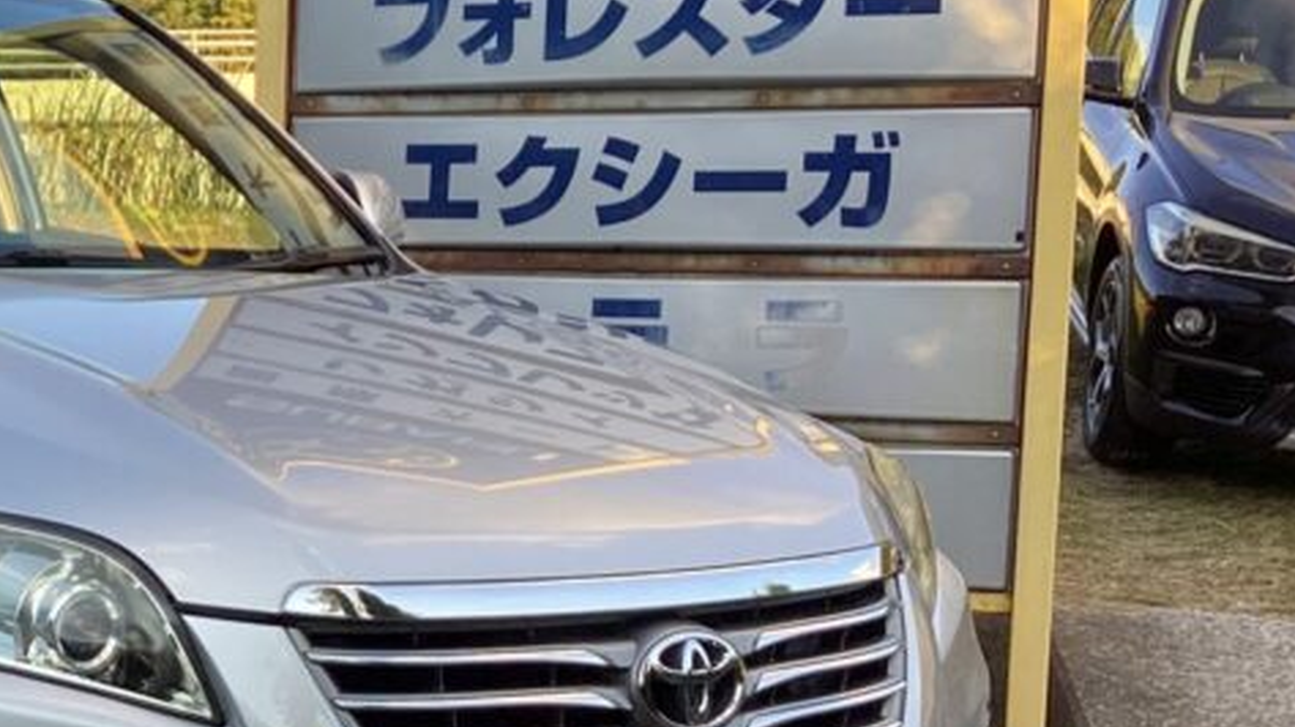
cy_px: 547
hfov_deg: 27.3
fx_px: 2505
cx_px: -8
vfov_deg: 16.4
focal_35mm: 73
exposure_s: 1/120
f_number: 2.4
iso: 25
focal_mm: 3.3
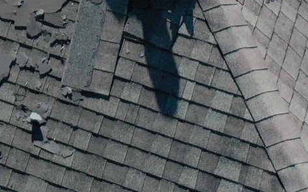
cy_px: -178
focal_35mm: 167
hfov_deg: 11.6
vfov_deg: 7.6
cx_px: -249
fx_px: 1401
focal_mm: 10.26
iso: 400
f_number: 2.8
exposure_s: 1/4000
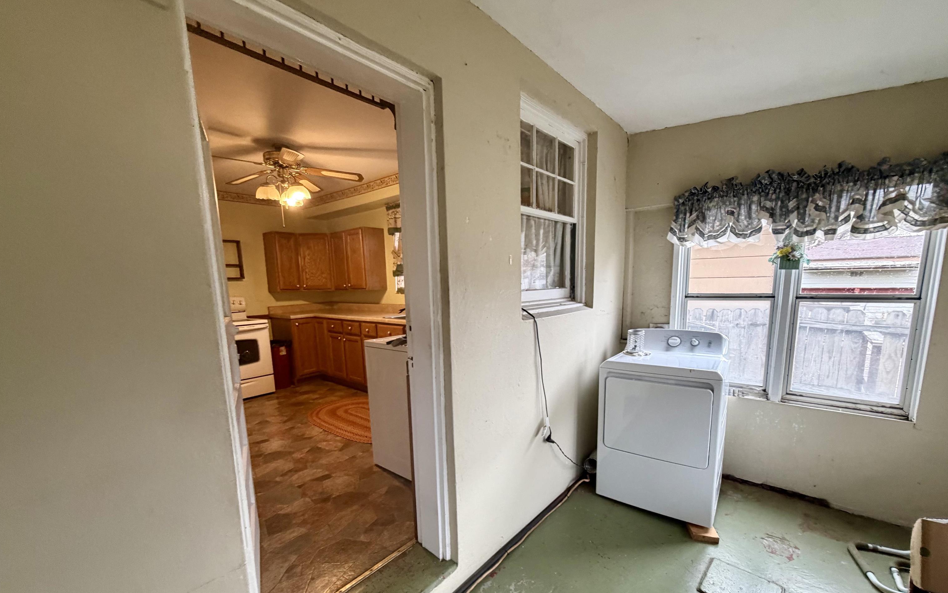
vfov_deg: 74.3
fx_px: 388
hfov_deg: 101.5
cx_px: 475
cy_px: 345
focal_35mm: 15
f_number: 2.2
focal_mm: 2.22
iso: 250
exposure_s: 1/60
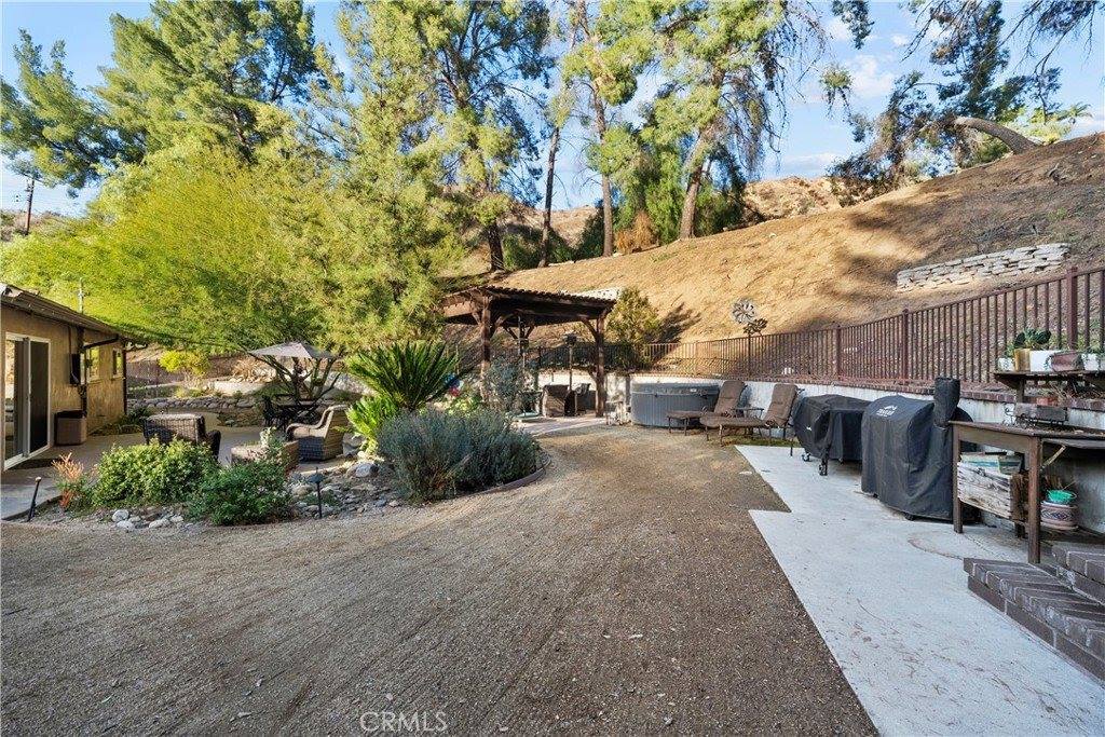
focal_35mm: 15
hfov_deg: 100.4
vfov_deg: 77.3
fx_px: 460
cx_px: 552
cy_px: 368
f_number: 9
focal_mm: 15
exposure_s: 1/25
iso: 250
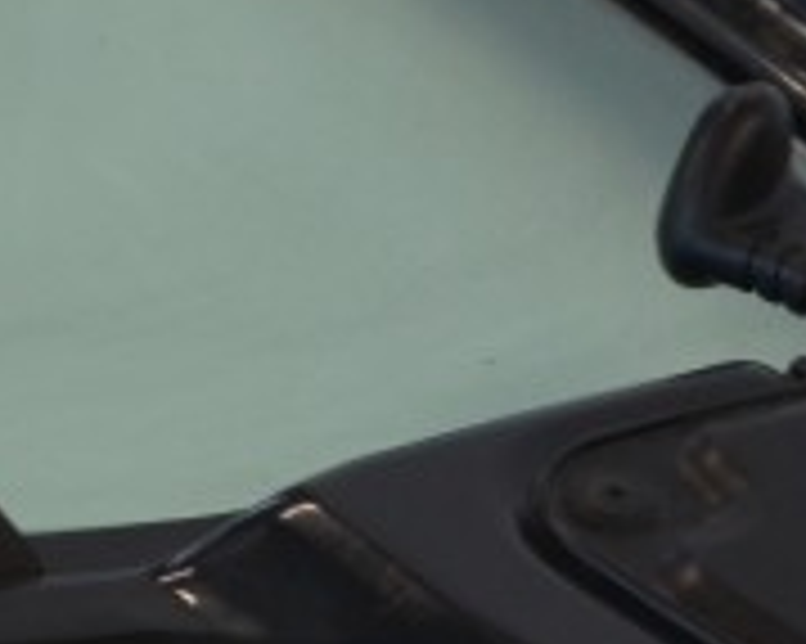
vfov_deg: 7.7
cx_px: -459
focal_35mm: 200
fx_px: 4768
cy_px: 590
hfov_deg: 9.4
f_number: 5
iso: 400
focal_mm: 22
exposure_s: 1/100
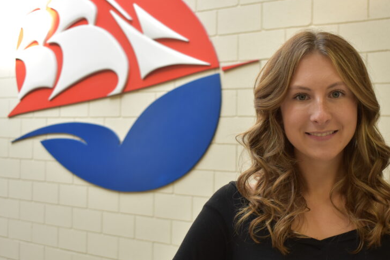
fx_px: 596
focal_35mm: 55
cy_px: 142
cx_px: 236
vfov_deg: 24.6
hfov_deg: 36.1
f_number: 4
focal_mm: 26
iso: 400
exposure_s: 1/80
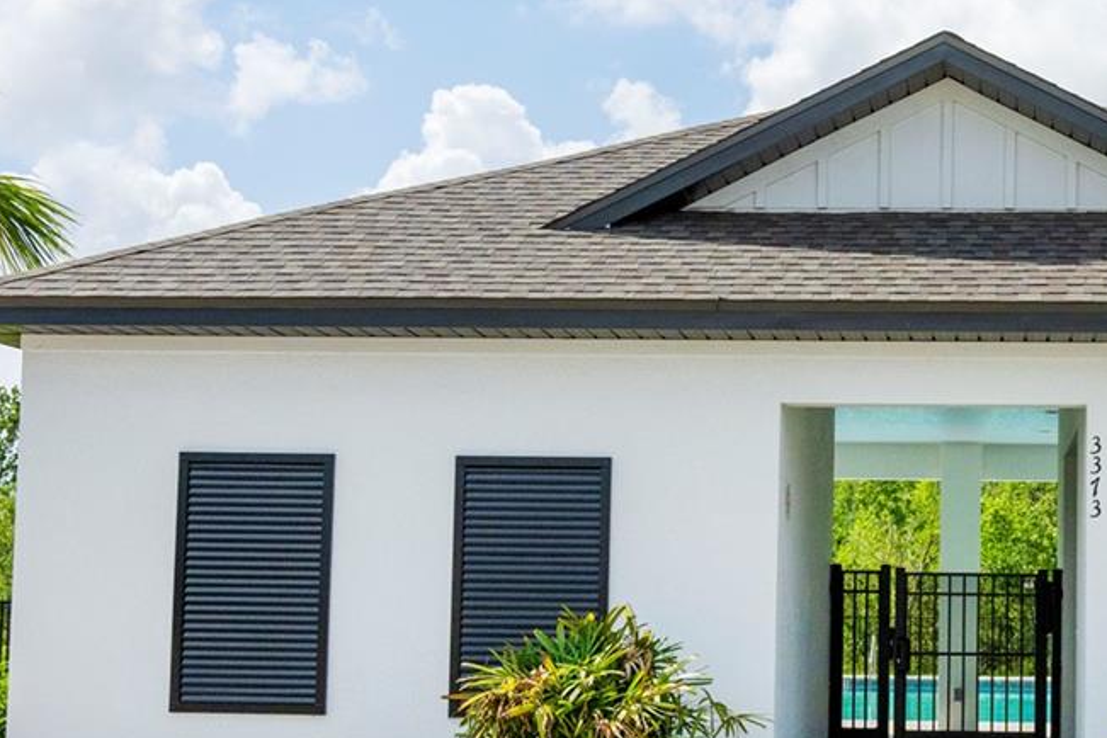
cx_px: 937
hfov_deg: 32.7
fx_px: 1814
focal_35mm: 59
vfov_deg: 22.9
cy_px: 468
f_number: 6.3
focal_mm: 24
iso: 800
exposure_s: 1/8000
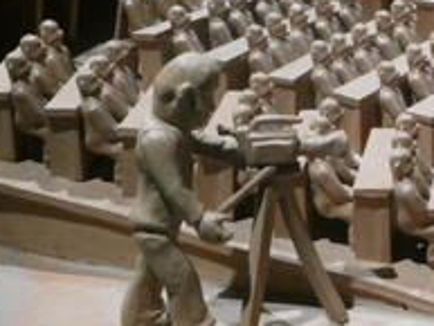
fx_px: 1405
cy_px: 90
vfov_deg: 13.2
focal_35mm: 112
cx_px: 434
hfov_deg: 17.2
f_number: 8
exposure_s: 1/10
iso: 1600
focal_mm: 9.6
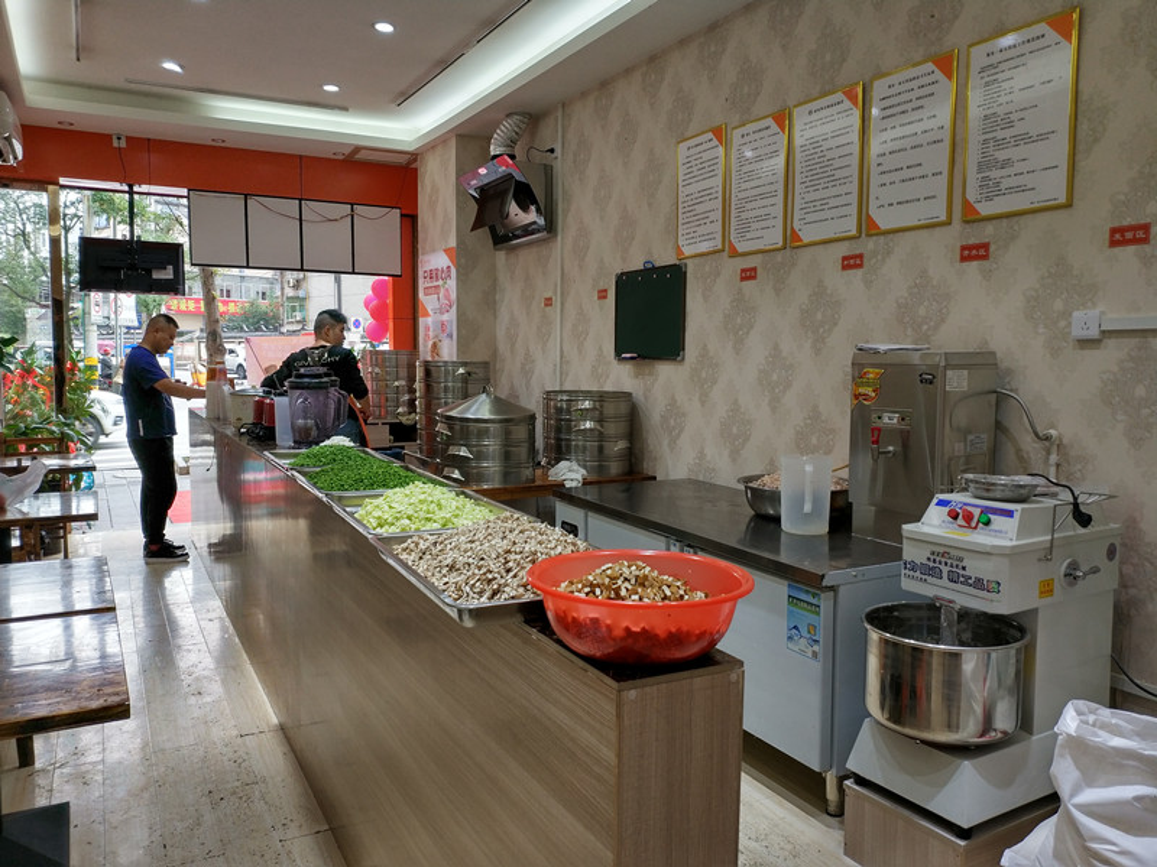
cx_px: 578
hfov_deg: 56.8
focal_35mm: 32
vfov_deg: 44.2
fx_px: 1070
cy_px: 434
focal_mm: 4.5
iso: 100
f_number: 2
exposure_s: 1/50
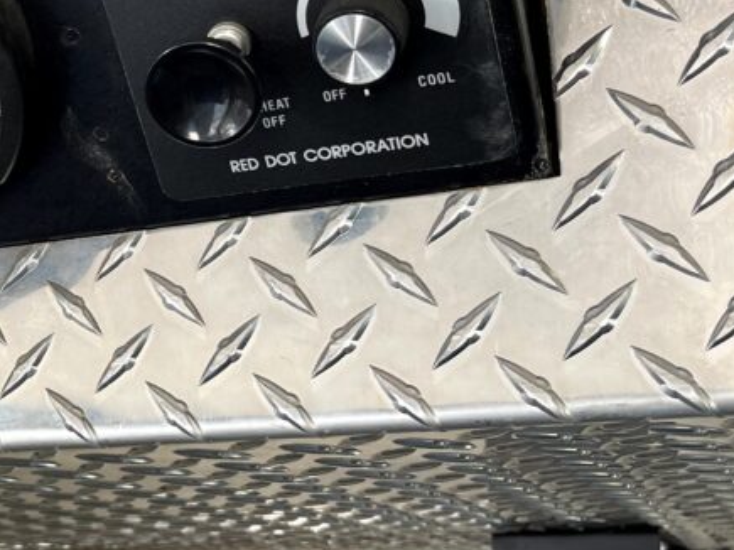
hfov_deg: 25.8
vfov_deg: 21.0
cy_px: 251
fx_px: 1484
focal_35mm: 70
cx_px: -67
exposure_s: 1/121
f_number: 1.6
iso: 80
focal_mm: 5.1
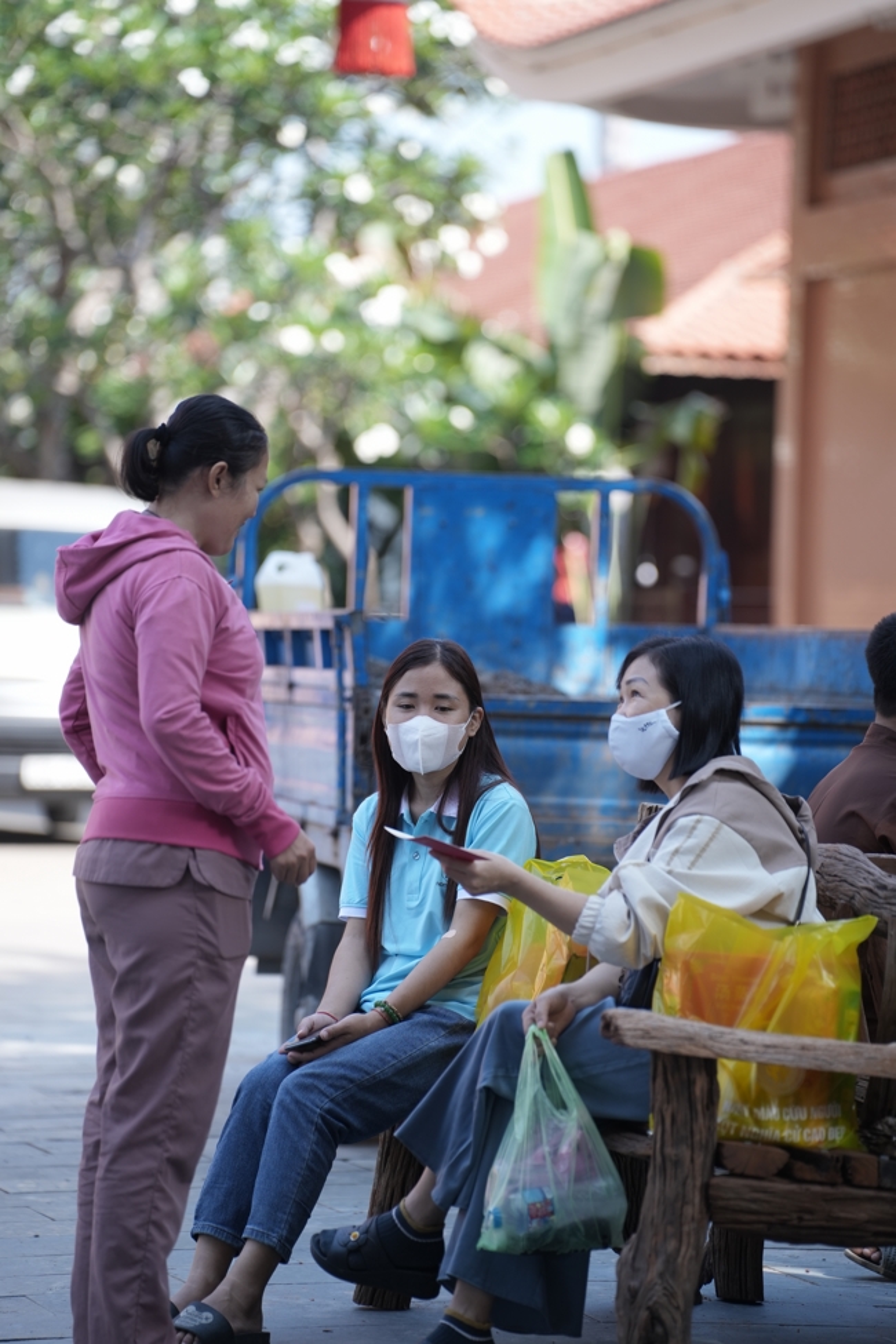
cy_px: 672
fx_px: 5600
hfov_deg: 9.1
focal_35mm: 150
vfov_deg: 13.7
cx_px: 448
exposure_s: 1/500
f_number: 2.8
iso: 200
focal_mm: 150
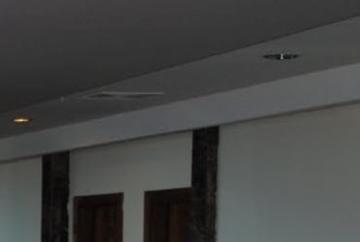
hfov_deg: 11.9
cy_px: 457
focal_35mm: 154
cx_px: -353
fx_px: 1543
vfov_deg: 8.6
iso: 200
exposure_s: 1/60
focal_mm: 24
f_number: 4.5
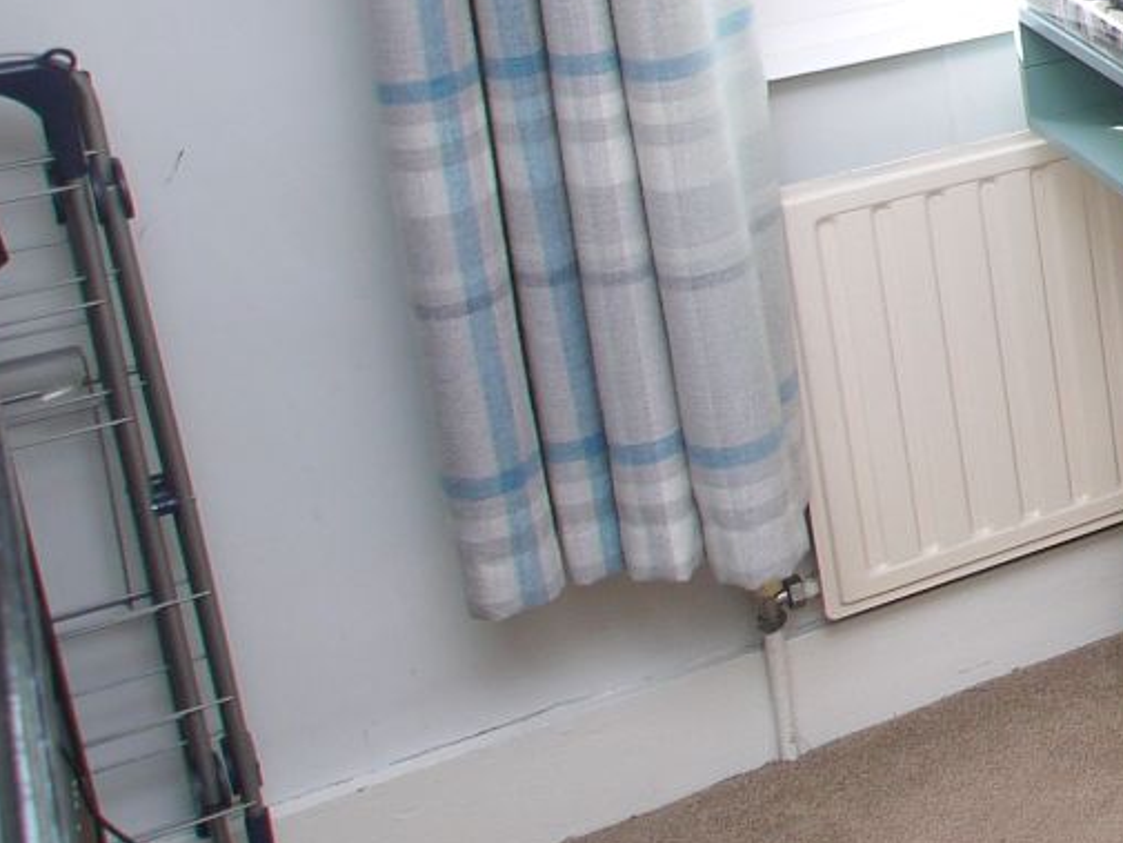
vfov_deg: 19.1
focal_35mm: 73
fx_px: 2369
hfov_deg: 18.8
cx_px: 2150
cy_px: -142
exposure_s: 1/125
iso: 100
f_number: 4
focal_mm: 9
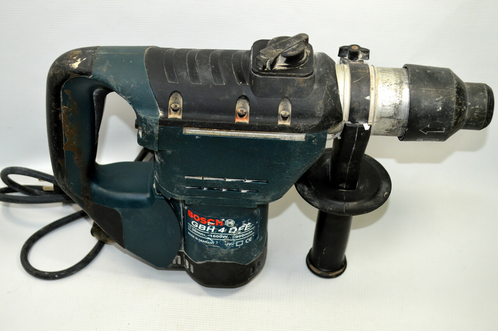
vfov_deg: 23.7
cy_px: 166
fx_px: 788
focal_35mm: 57
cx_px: 249
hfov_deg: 35.1
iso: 400
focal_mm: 38
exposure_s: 1/100
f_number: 5
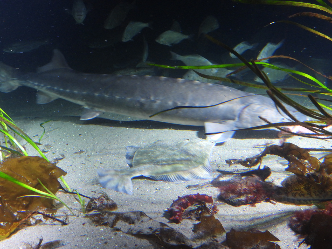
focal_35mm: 43
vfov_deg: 33.6
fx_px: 412
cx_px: 166
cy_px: 124
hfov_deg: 43.9
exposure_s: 1/25
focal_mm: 7.7
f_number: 3.2
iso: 400
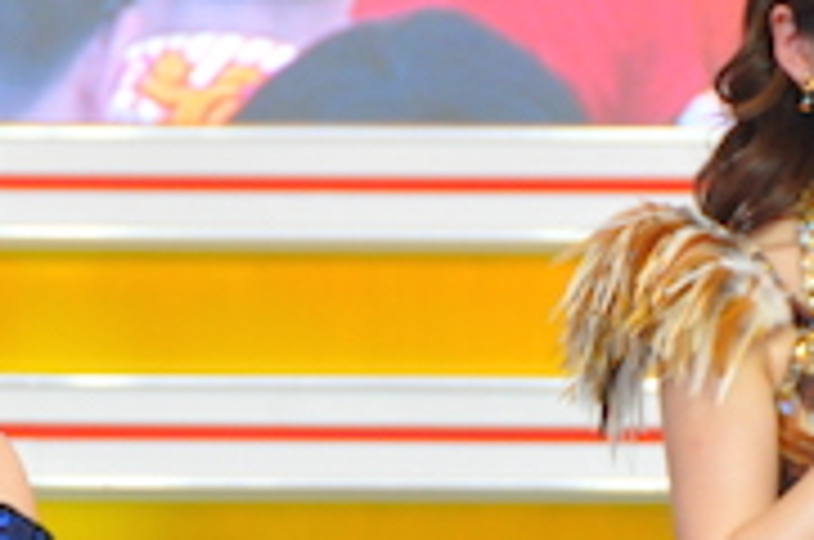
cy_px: 608
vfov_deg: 1.4
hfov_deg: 2.1
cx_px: -148
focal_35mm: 1006
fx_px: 22706
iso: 1250
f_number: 5.6
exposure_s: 1/400
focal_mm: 200
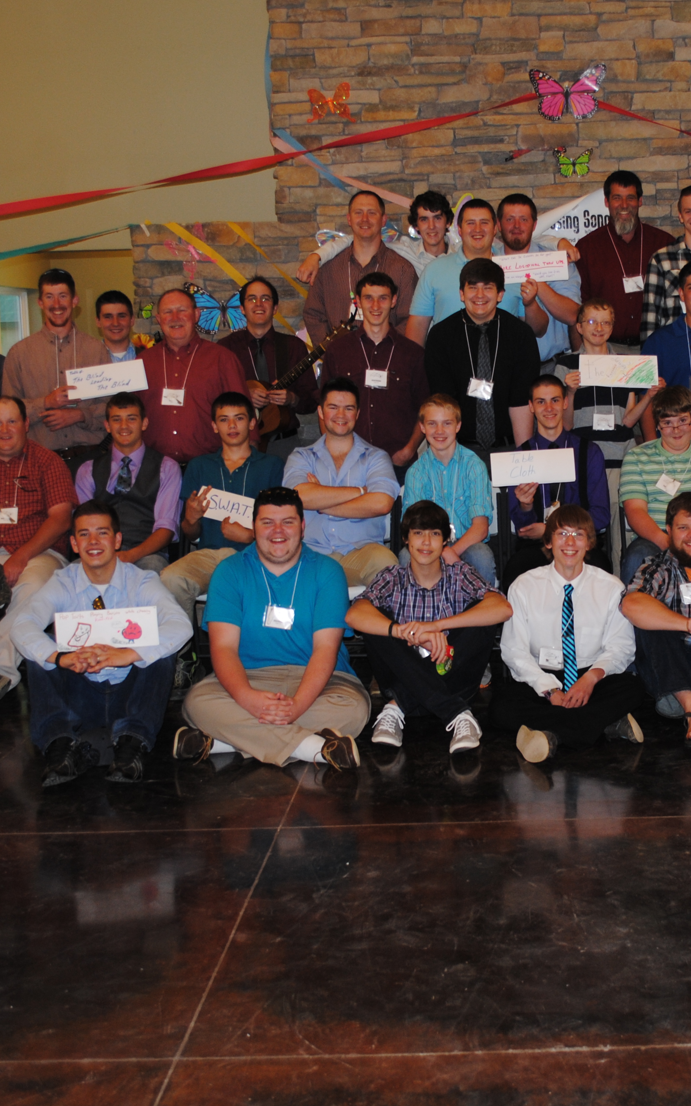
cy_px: 548
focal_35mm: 51
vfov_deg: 39.6
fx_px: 1537
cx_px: 519
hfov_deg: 25.0
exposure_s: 1/60
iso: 200
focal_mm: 22
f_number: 3.8
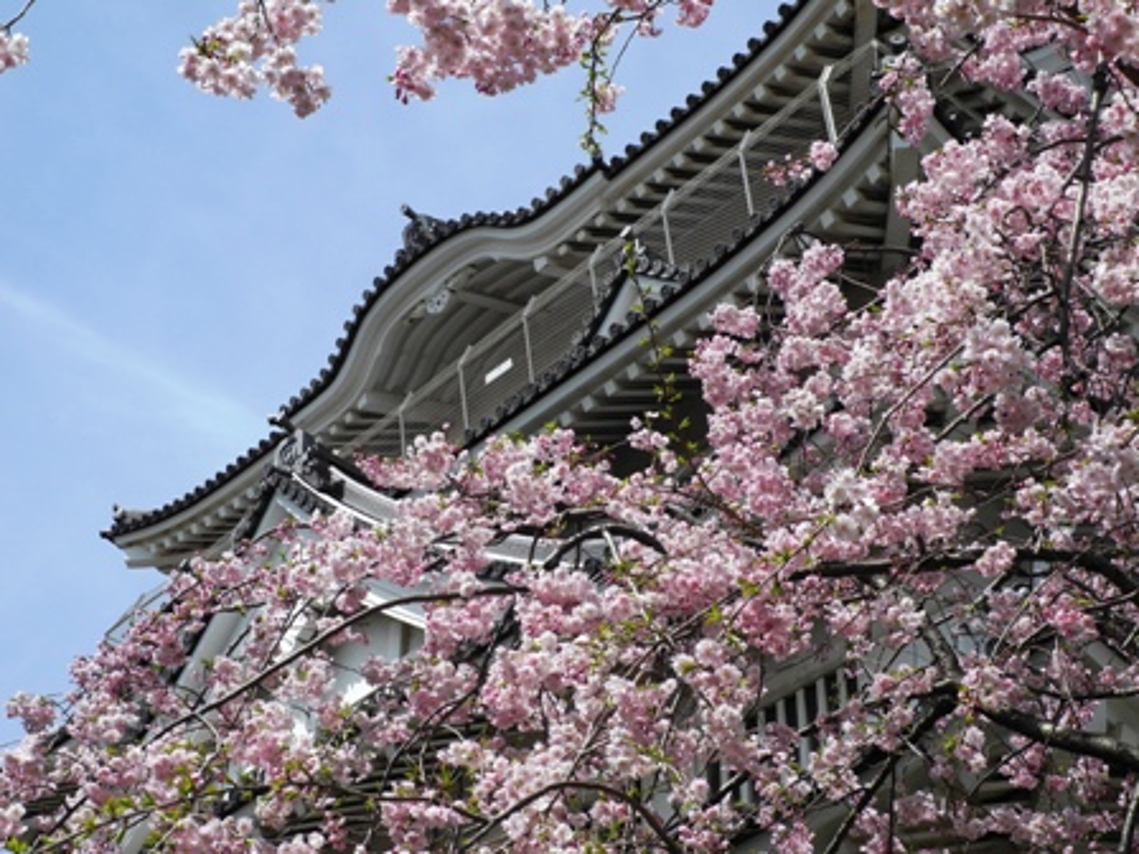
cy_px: 427
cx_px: 570
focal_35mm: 68
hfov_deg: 28.6
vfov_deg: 21.6
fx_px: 2237
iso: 100
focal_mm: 14.5
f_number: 8
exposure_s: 1/526
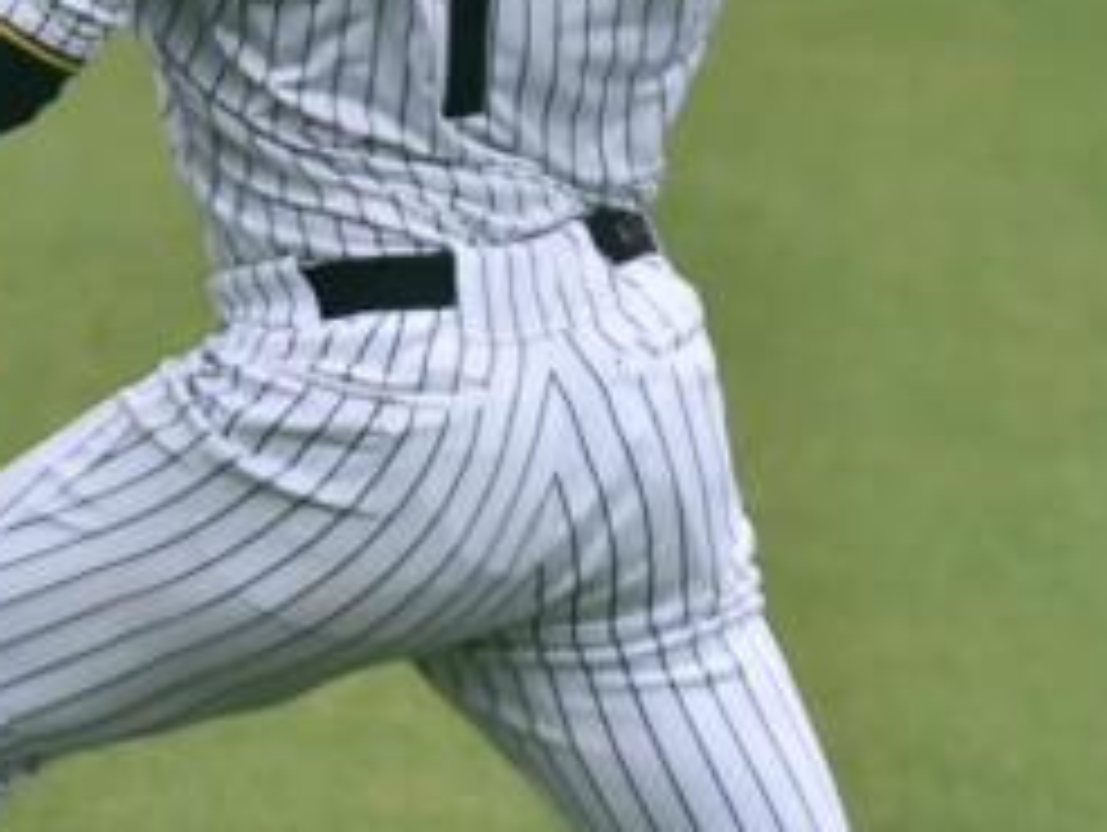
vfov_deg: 1.2
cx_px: 585
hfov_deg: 1.6
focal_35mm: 1249
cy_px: -128
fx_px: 39981
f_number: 6.3
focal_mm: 400
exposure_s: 1/4000
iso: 3200
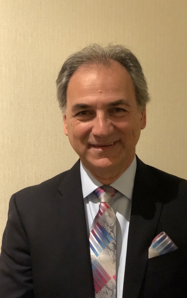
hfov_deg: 21.3
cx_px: 107
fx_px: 497
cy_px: 148
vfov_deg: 33.5
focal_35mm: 61
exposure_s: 1/60
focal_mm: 6.6
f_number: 2.8
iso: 1250
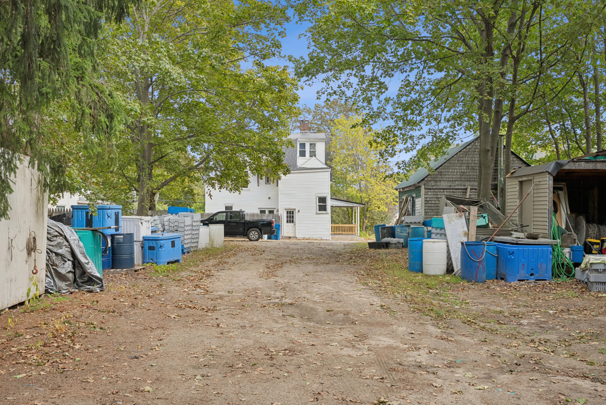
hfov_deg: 54.4
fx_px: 589
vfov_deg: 37.9
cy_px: 202
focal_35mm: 35
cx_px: 303
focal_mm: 35
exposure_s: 1/400
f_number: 7.1
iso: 320
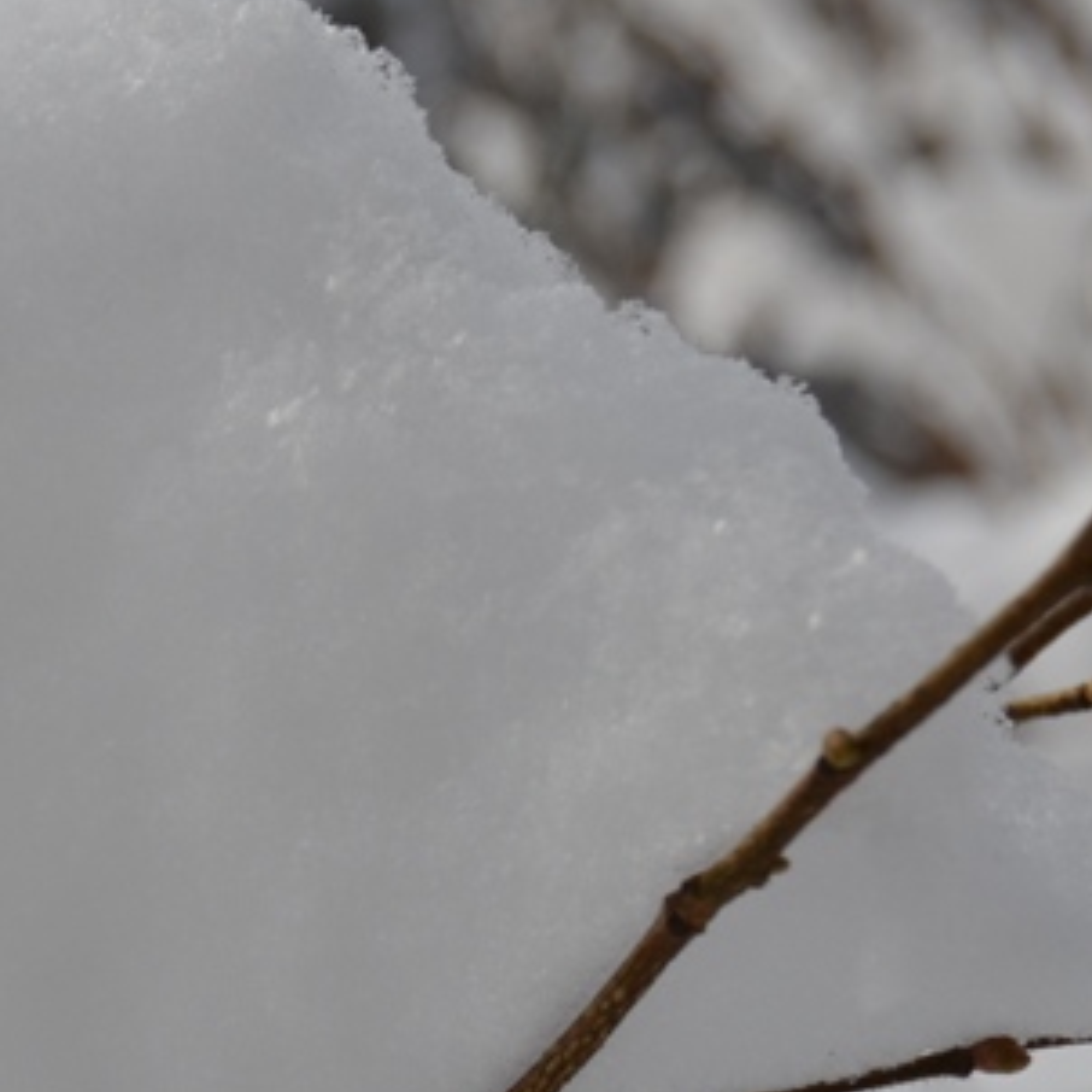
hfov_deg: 10.0
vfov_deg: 10.1
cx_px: -72
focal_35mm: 173
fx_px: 6174
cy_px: 758
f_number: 7.1
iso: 100
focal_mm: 40
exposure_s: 1/400
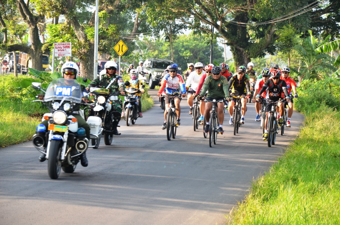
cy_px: 112
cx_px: 170
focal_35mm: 158
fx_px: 1484
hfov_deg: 13.1
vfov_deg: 8.7
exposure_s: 1/50
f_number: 7.1
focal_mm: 105
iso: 100
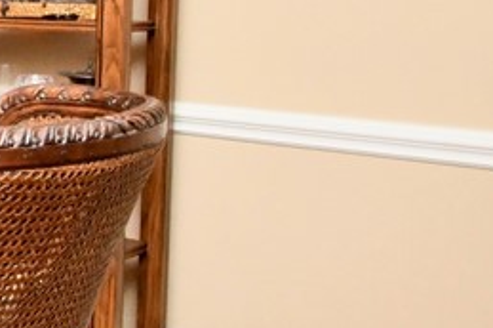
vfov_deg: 21.2
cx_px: -426
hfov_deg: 20.5
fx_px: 862
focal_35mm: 63
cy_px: 65
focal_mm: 10
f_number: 4
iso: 6400
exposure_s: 1/60
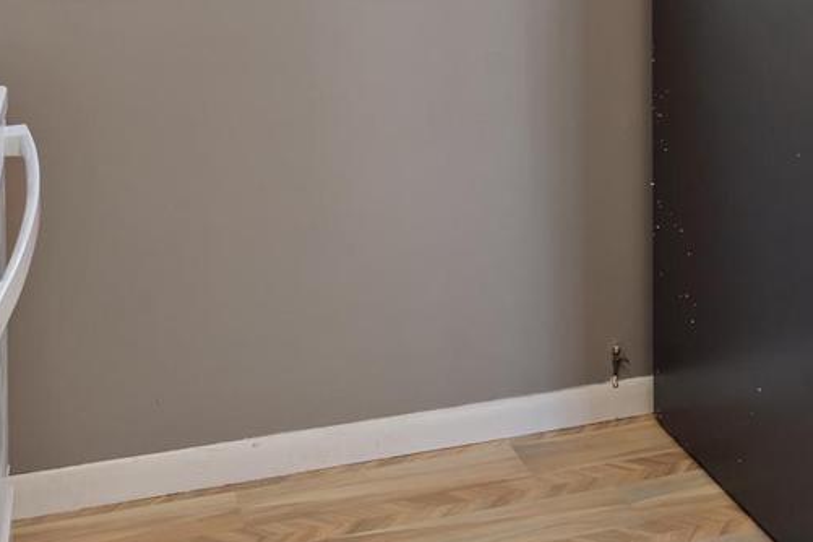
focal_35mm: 46
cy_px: -133
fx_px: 1039
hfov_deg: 42.7
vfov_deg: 25.7
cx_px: 385
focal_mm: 16
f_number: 8
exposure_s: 1/4
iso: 200
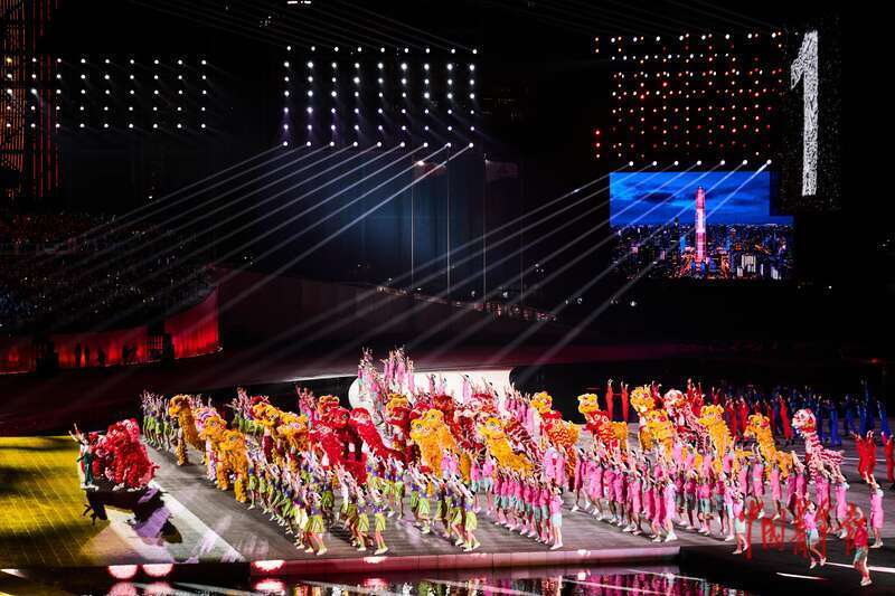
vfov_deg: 14.7
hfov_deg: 21.9
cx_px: 448
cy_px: 298
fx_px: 2311
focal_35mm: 93
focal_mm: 93
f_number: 2.8
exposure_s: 1/400
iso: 1250
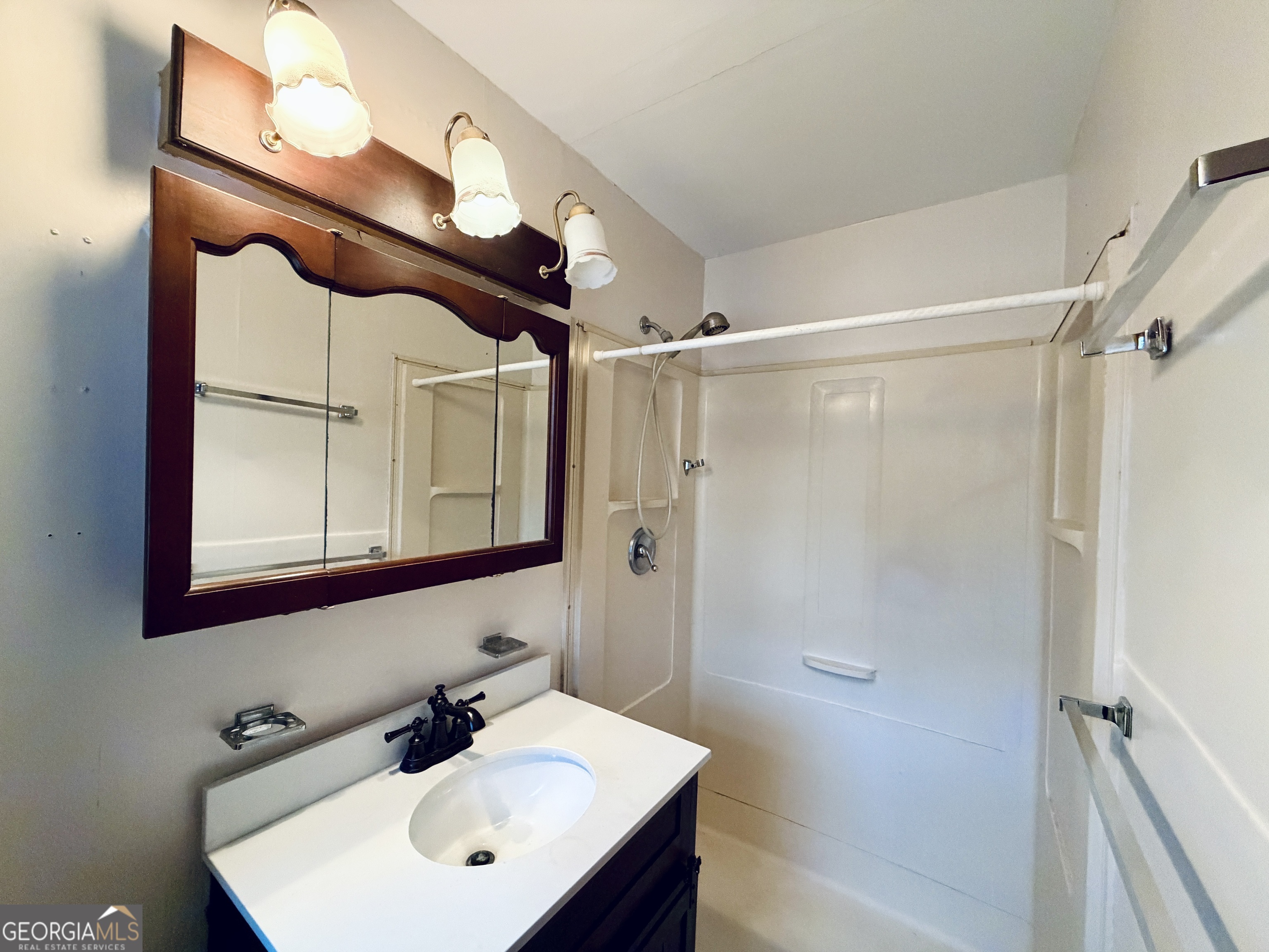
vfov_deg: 85.7
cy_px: 476
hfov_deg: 102.1
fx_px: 513
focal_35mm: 14
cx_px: 634
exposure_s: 1/60
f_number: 2.2
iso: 640
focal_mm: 2.22
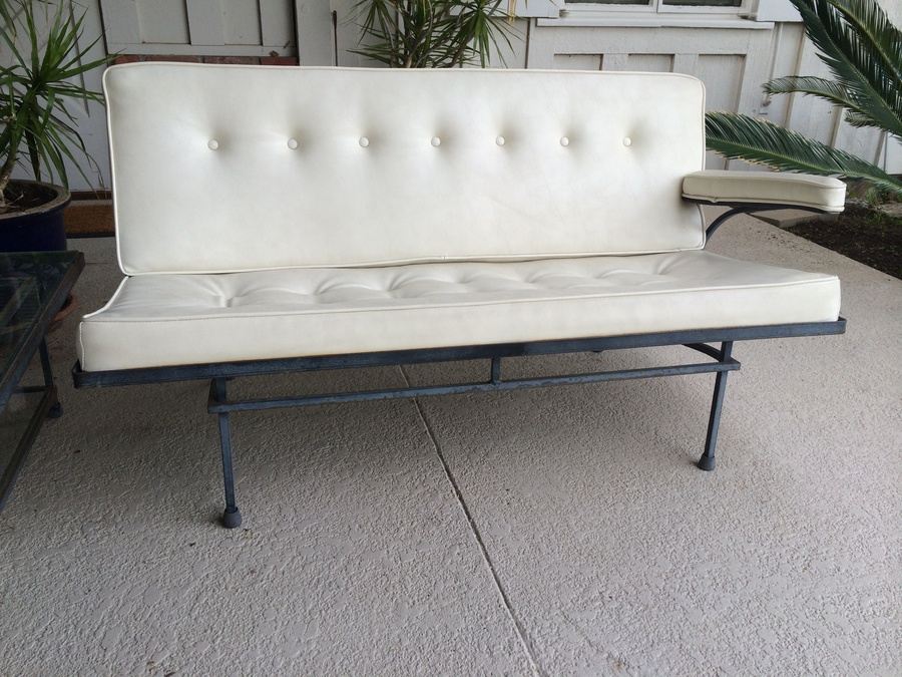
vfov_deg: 46.8
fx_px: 782
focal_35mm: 30
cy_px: 338
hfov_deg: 60.0
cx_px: 451
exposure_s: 1/134
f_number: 2.2
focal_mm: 4.12
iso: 32
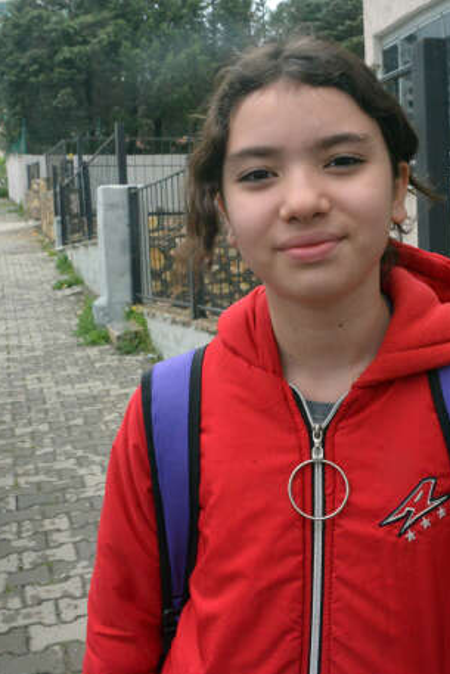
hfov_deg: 31.2
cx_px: 252
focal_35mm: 43
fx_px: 806
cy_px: 334
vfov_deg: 45.4
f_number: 16
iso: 5000
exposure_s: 1/1000
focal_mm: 28
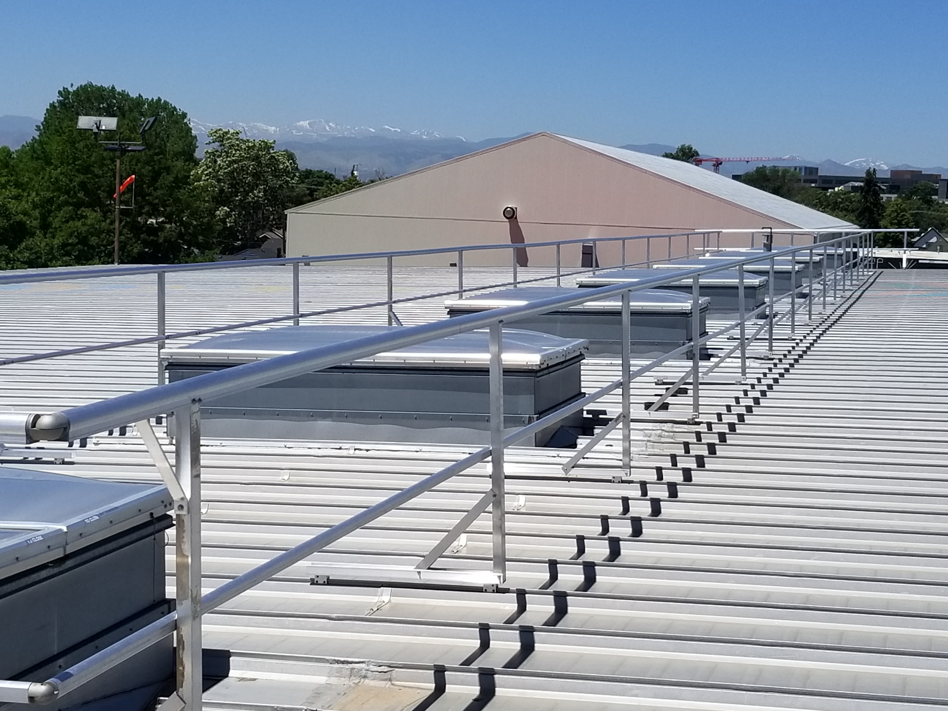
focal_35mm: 26
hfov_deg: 67.3
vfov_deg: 53.1
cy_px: 356
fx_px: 712
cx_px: 474
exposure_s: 1/5000
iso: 50
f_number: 1.7
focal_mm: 4.25
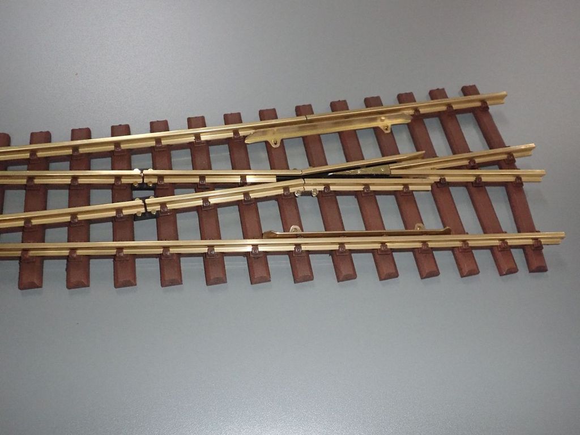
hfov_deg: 60.0
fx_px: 503
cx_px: 290
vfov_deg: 46.8
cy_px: 218
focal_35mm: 30
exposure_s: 1/30
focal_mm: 5.5
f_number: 6.3
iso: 800
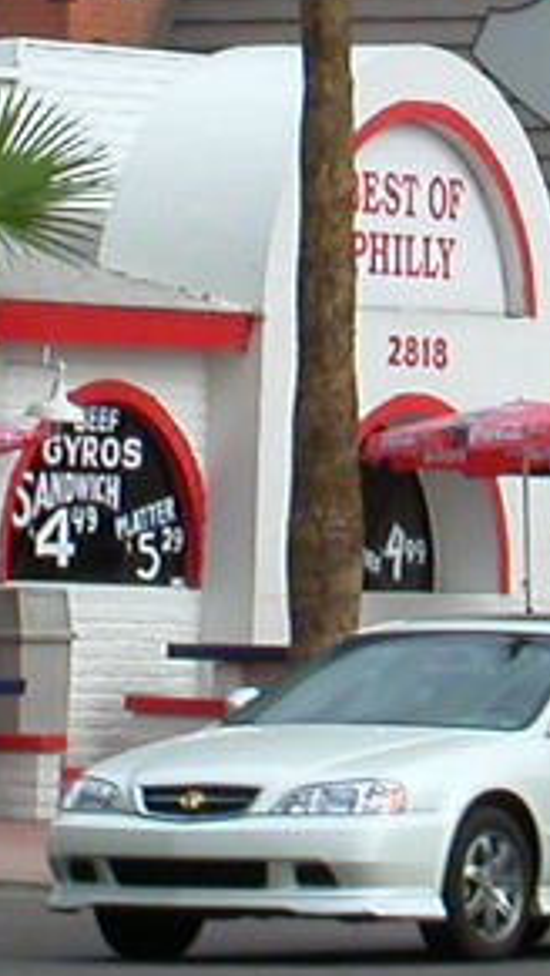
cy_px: -50
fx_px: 11003
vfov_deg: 5.1
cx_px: 550
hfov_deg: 2.9
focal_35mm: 425
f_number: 4.8
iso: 100
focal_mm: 16.8
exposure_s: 1/400
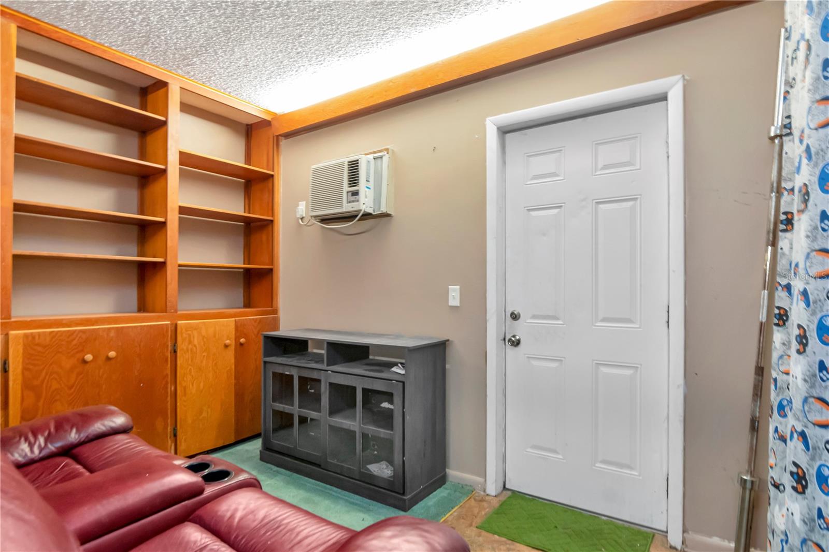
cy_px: 276
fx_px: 414
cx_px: 414
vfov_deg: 67.4
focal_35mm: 18
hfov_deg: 90.0
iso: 800
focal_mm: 12
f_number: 7.1
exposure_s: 1/4
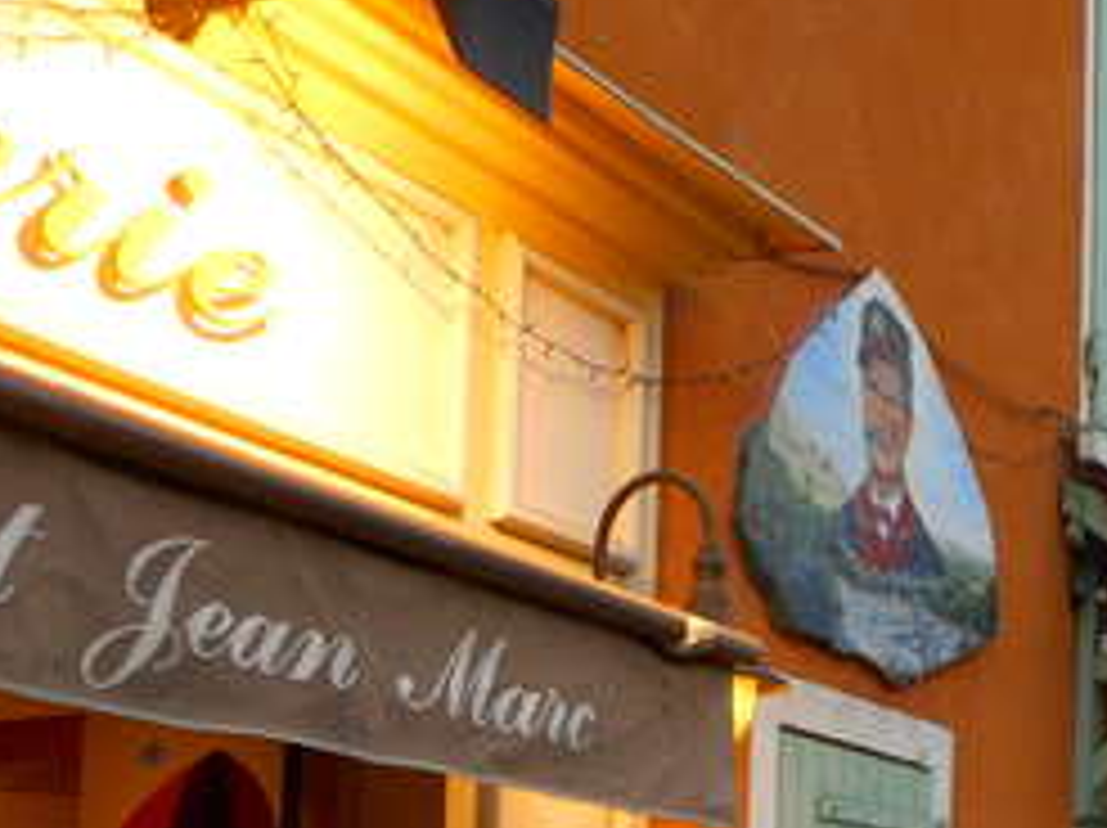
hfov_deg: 29.6
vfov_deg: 22.8
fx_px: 1949
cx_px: 1112
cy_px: 868
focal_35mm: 61
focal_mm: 4.5
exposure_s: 1/30
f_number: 3.7
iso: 80
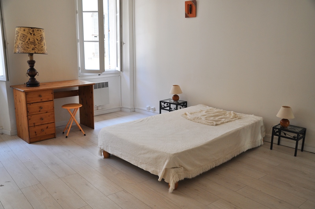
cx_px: 158
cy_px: 104
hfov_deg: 57.3
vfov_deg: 39.9
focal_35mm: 33
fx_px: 288
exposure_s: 1/60
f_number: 4
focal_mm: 22
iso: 400
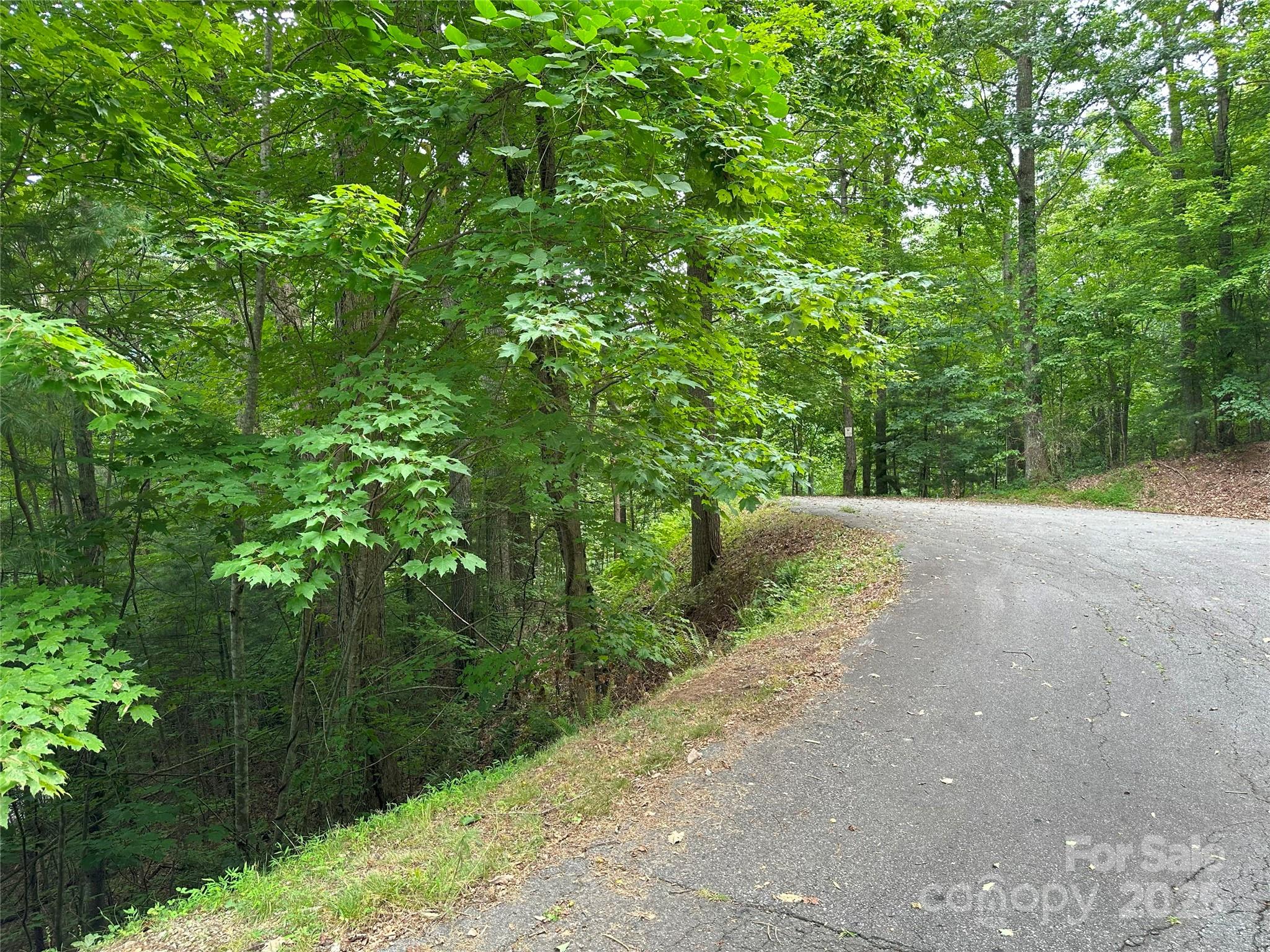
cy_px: 476
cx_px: 635
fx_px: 881
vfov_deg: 56.8
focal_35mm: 24
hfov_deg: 71.6
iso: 100
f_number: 1.78
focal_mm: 6.86
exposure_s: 1/121
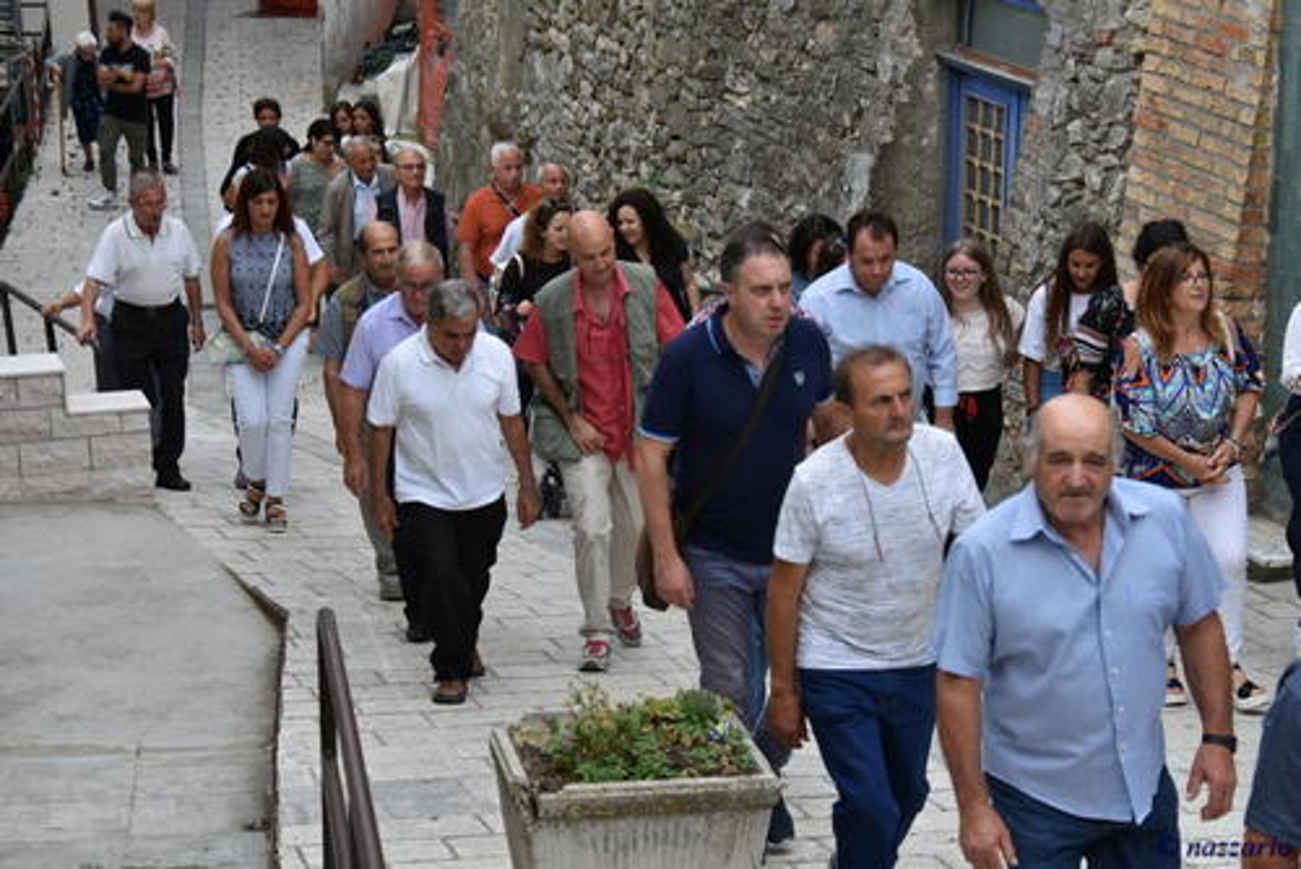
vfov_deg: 13.1
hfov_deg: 19.4
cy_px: 434
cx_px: 650
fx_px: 3797
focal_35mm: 105
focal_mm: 70
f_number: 4.5
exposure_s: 1/250
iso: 500
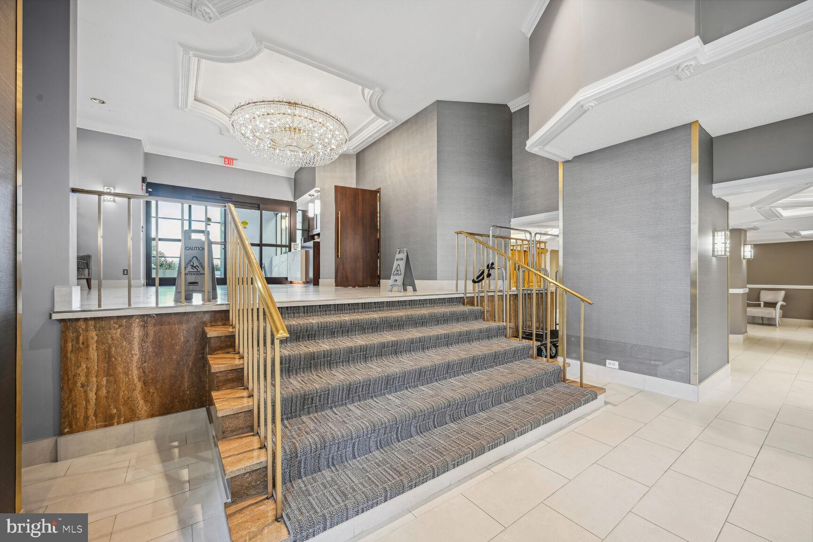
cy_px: 271
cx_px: 406
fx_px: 316
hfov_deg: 104.3
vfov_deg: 81.2
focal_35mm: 14
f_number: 9
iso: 200
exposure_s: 1/2
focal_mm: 14
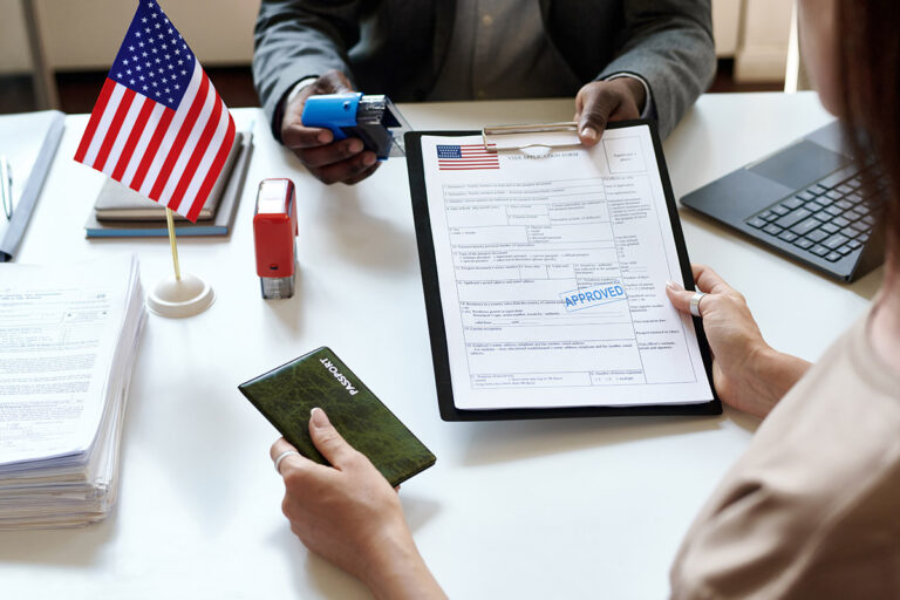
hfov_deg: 34.5
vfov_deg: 23.4
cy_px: 300
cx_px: 450
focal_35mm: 58
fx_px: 1450
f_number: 4.5
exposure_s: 1/160
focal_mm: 58
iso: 800
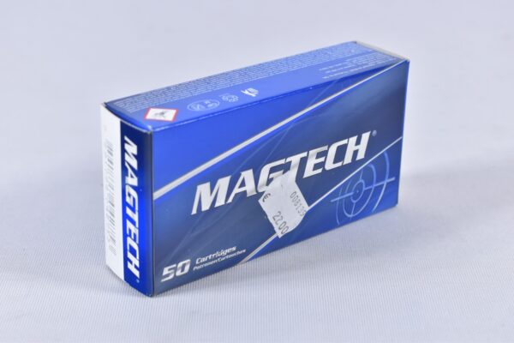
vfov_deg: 16.6
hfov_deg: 24.6
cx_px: 257
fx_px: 1178
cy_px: 172
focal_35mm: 82
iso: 640
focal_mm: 55
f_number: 5.6
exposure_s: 1/50
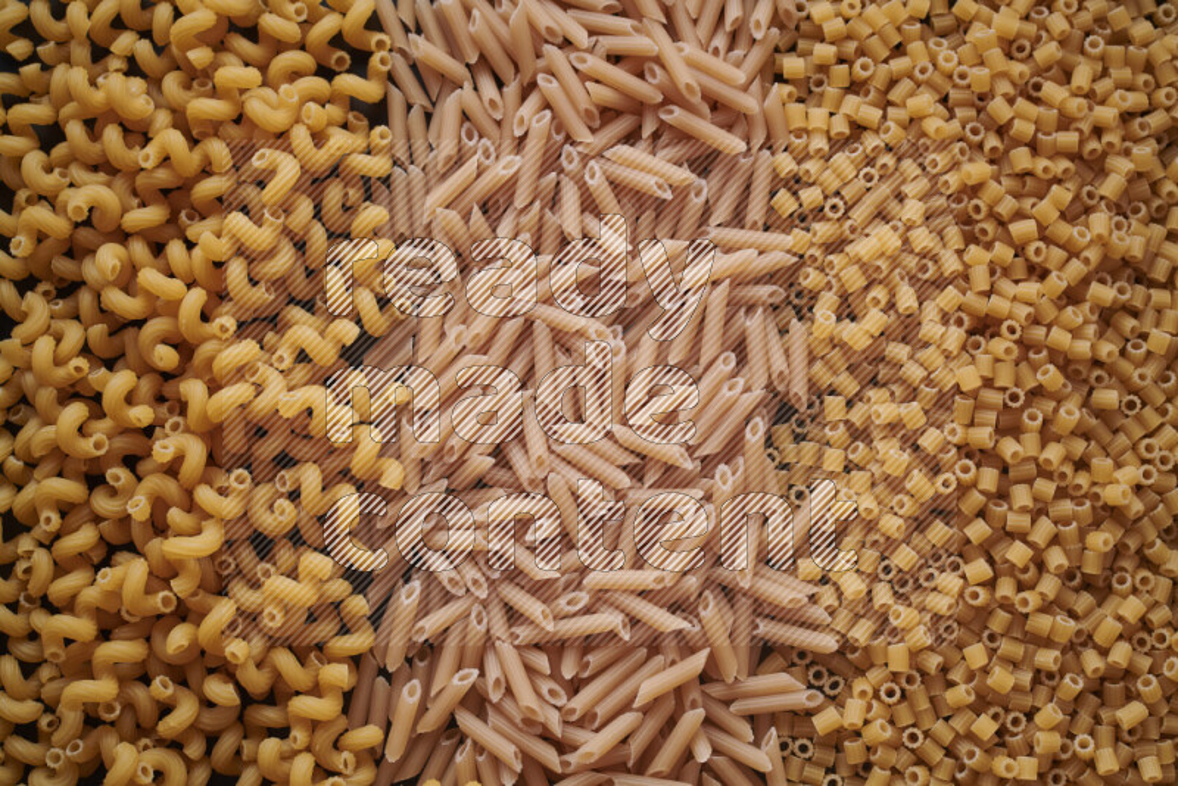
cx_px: 589
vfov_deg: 27.0
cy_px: 393
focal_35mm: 50
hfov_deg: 39.6
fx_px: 1637
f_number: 8
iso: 160
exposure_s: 1/100
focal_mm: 50
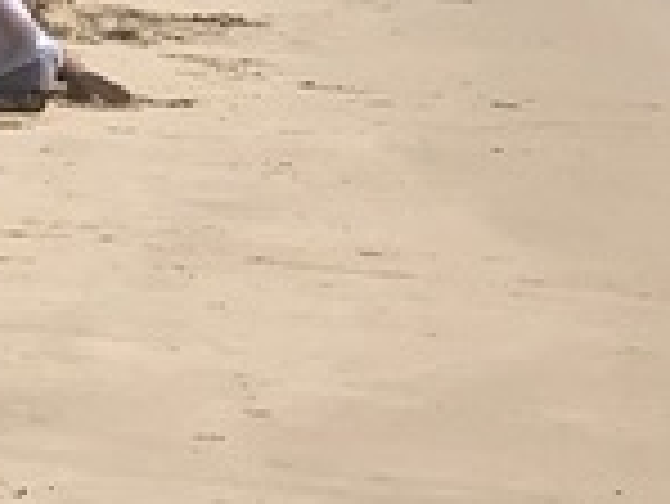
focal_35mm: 192
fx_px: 3719
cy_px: 144
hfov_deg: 10.3
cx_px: 220
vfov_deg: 7.7
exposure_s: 1/6024
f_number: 1.8
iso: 25
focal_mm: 3.99
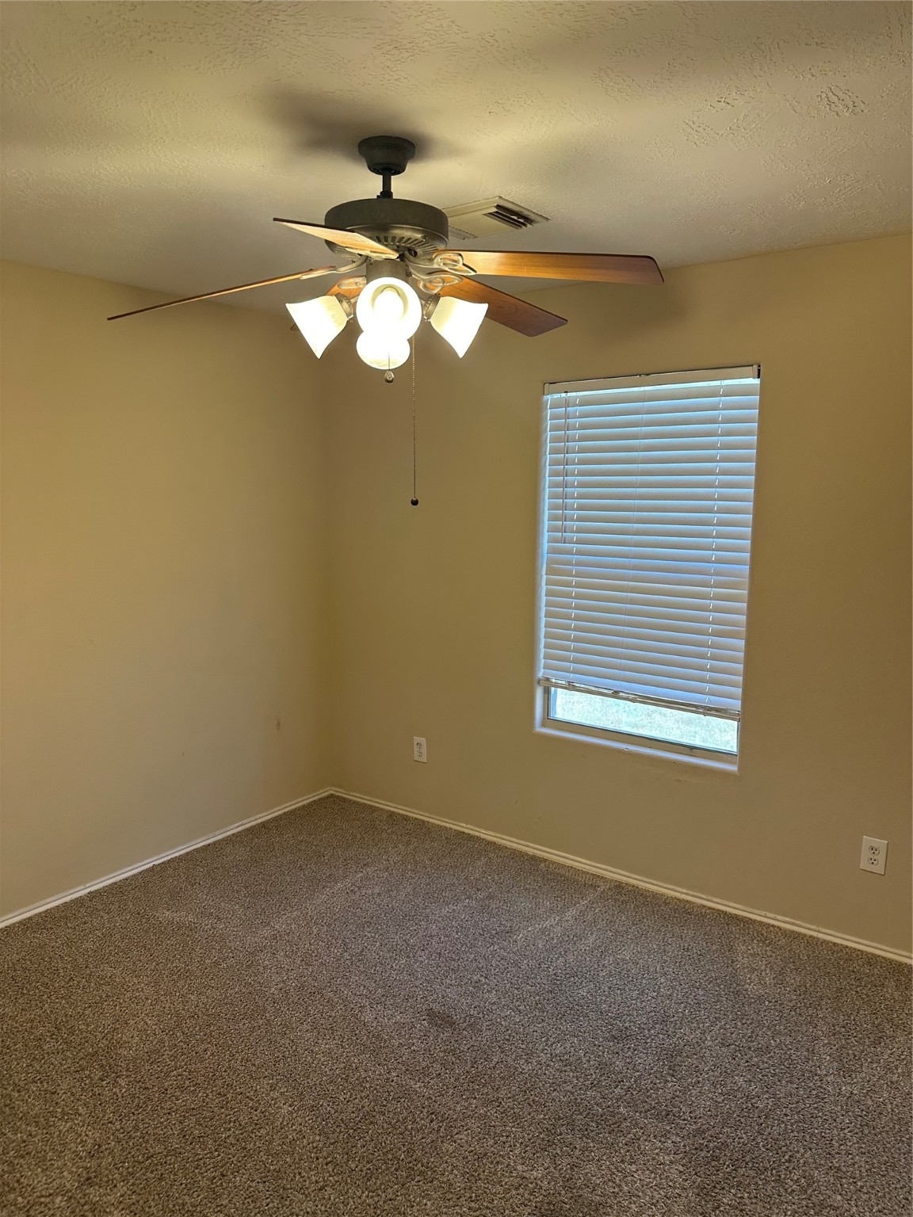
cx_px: 456
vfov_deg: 71.6
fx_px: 844
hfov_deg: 56.8
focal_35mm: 24
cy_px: 608
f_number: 1.78
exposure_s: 1/120
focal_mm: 6.86
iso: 160
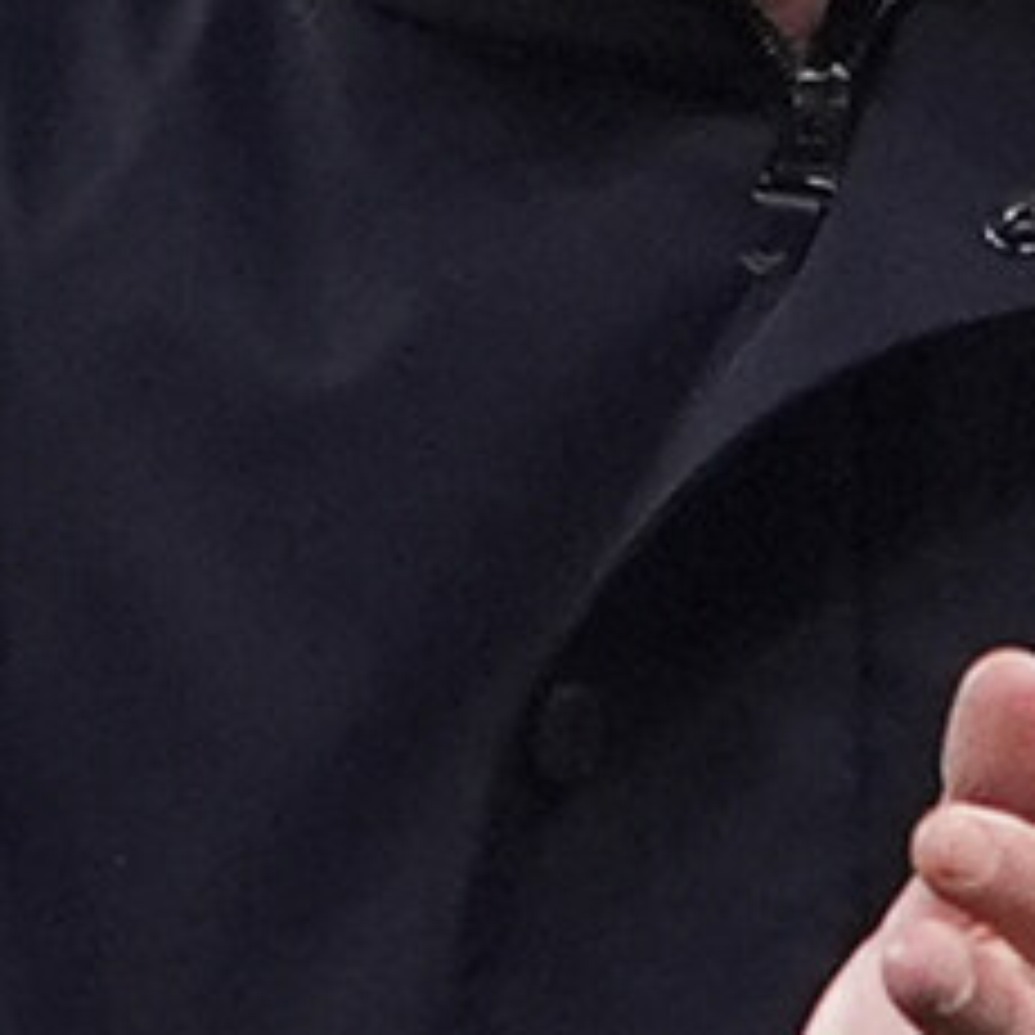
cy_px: 70
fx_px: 70023
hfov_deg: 0.8
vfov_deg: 0.8
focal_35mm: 2070
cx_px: 832
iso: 2000
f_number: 2.8
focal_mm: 400
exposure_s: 1/2000
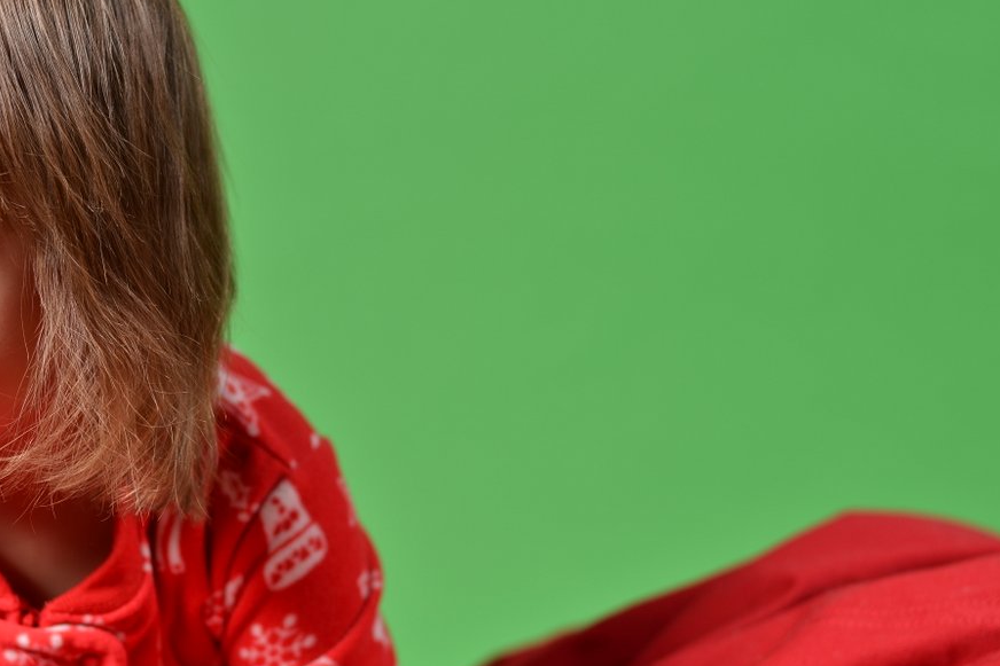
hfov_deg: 19.8
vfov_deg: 13.3
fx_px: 2860
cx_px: 374
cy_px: 401
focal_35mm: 103
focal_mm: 50
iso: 100
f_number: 2.8
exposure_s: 1/250
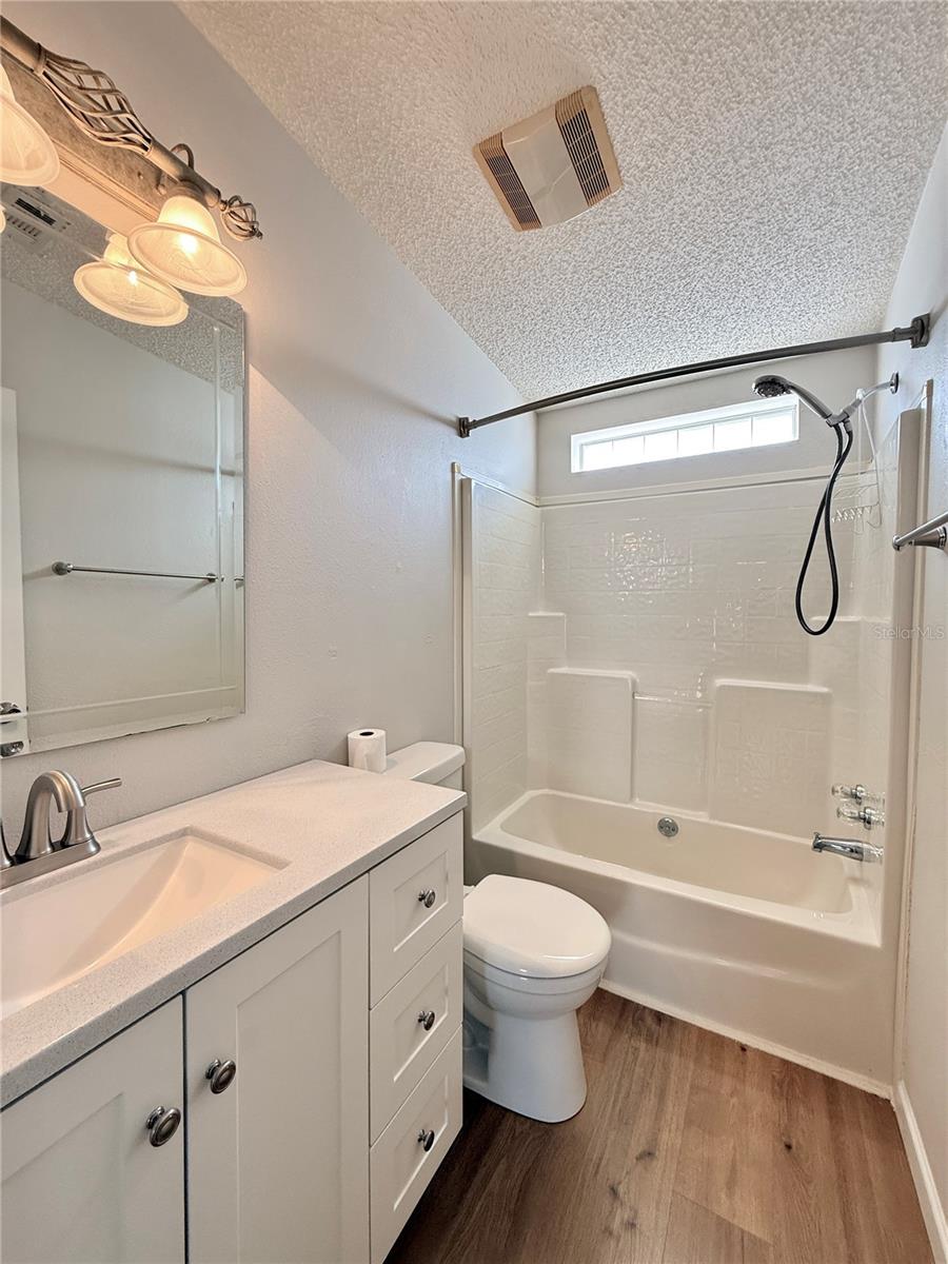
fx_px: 511
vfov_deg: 102.1
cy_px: 632
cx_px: 474
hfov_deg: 85.7
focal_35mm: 14
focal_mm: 2.22
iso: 160
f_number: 2.2
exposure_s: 1/120
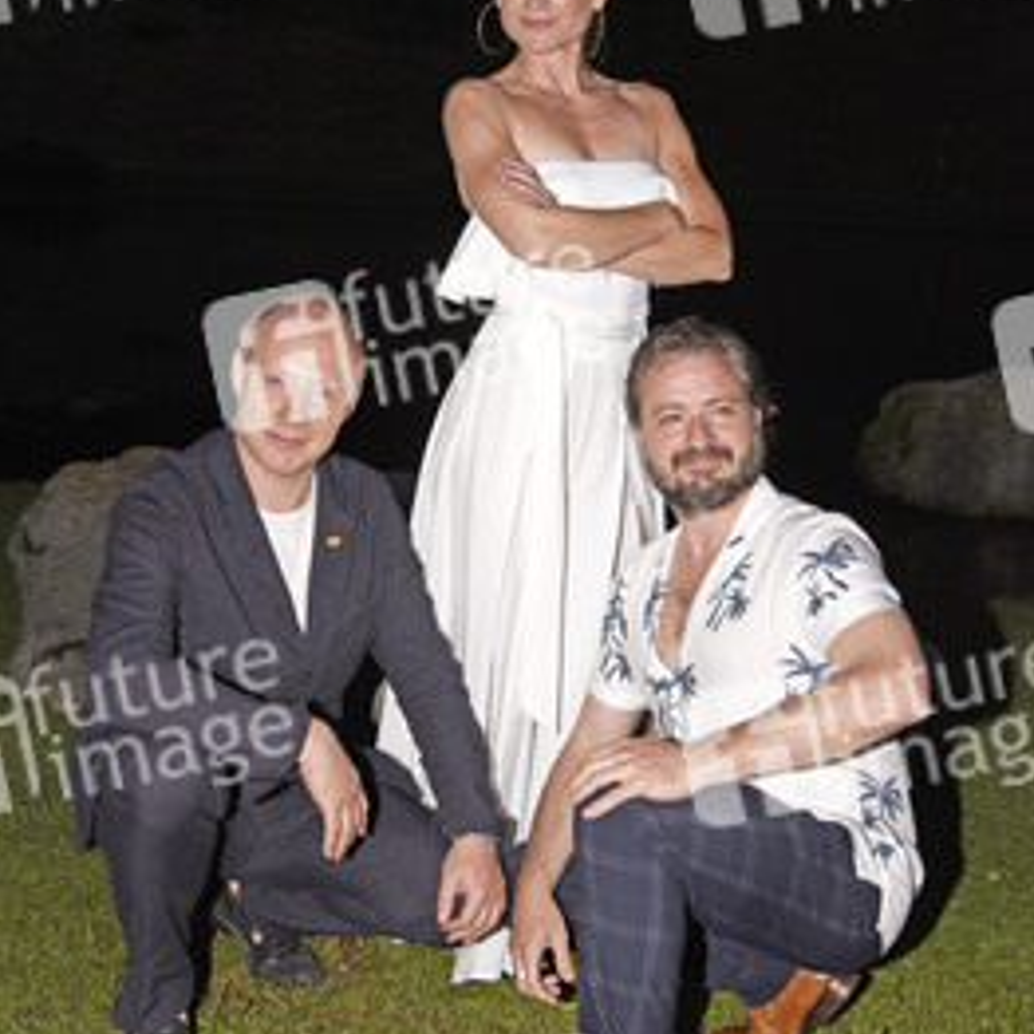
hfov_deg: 38.3
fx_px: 1487
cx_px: 521
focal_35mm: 44
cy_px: 537
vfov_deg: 38.3
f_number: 4.5
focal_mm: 34
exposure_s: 1/160
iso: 640
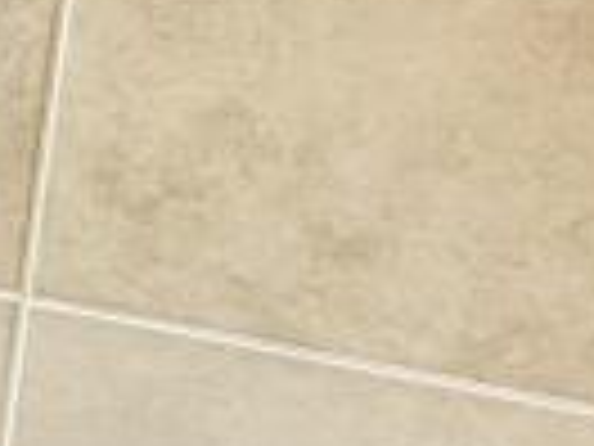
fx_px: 1870
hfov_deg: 10.6
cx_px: -1287
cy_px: 77
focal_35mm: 109
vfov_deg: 13.5
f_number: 2.2
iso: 250
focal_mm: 2.22
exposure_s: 1/50
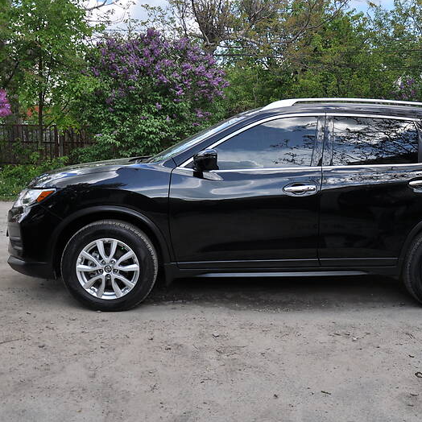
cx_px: 283
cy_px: 211
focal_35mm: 35
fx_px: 483
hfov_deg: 46.5
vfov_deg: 47.2
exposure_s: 1/1000
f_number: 3.5
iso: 200
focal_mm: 18
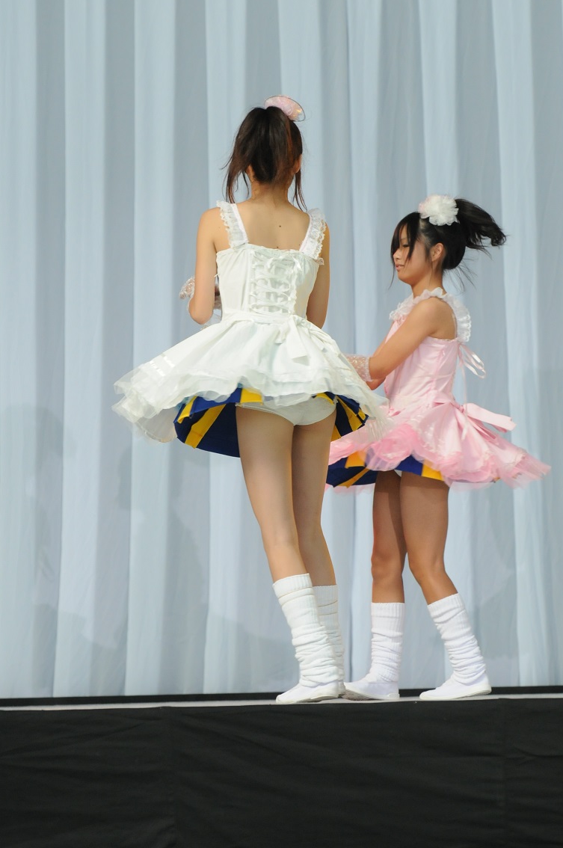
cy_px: 432
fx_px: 10655
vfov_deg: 4.6
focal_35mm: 453
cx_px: 286
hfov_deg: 3.0
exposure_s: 1/500
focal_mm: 280
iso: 1250
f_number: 5.6
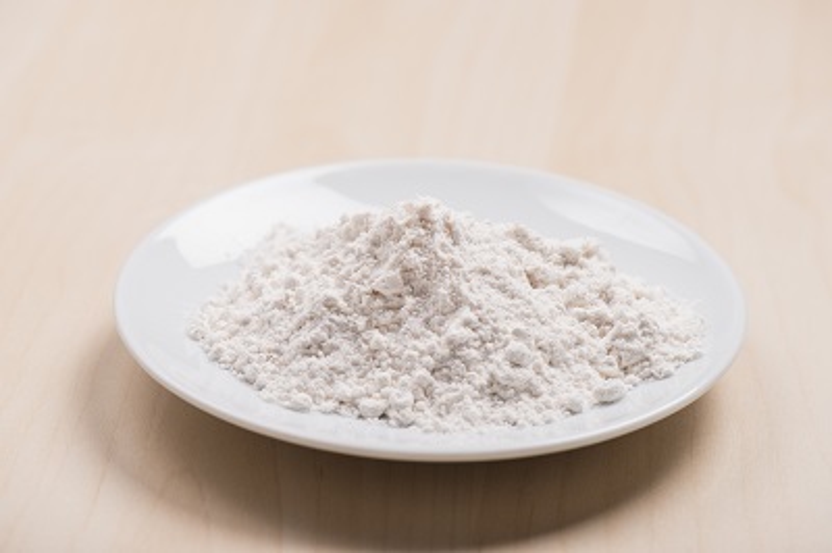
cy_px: 276
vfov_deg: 13.0
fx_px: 2425
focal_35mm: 105
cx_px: 416
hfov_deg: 19.5
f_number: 8
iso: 200
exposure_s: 1/200
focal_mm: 105
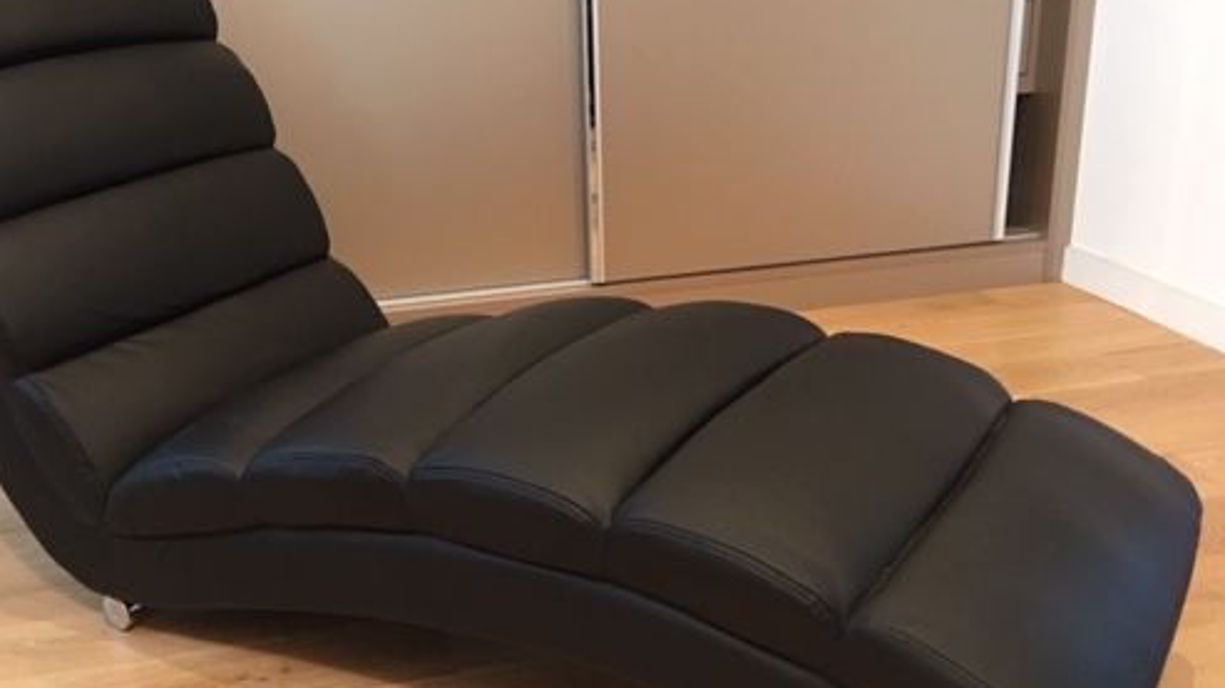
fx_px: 1331
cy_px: 402
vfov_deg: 28.9
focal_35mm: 41
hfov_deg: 49.3
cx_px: 552
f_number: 2.2
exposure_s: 1/8
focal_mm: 4.15
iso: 160
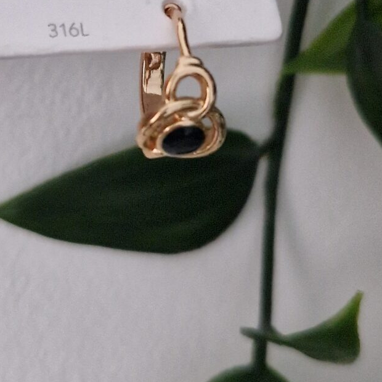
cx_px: 131
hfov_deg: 20.6
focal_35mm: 84
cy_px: 33
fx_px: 1049
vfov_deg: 20.2
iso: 800
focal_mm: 5.4
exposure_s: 1/50
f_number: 1.8
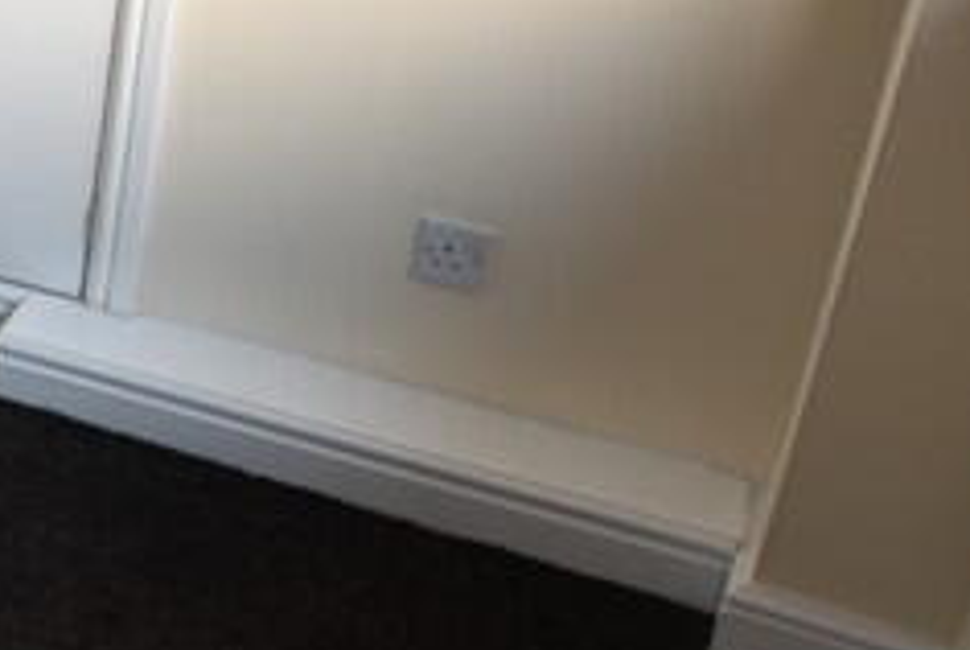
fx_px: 1754
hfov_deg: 24.3
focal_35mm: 65
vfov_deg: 20.5
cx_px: -481
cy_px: 43
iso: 100
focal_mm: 10
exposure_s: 1/15
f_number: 3.5
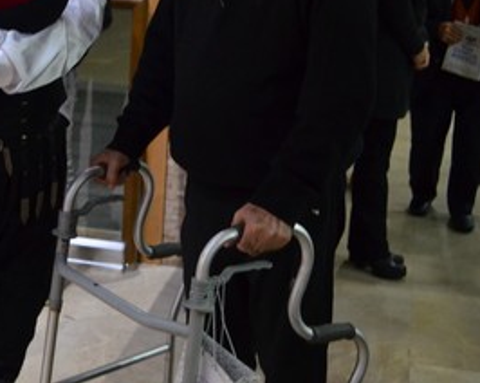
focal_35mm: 78
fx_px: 1106
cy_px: 63
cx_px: 45
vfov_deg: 19.4
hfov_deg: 23.8
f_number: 3.5
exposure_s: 1/30
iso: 1800
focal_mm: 22
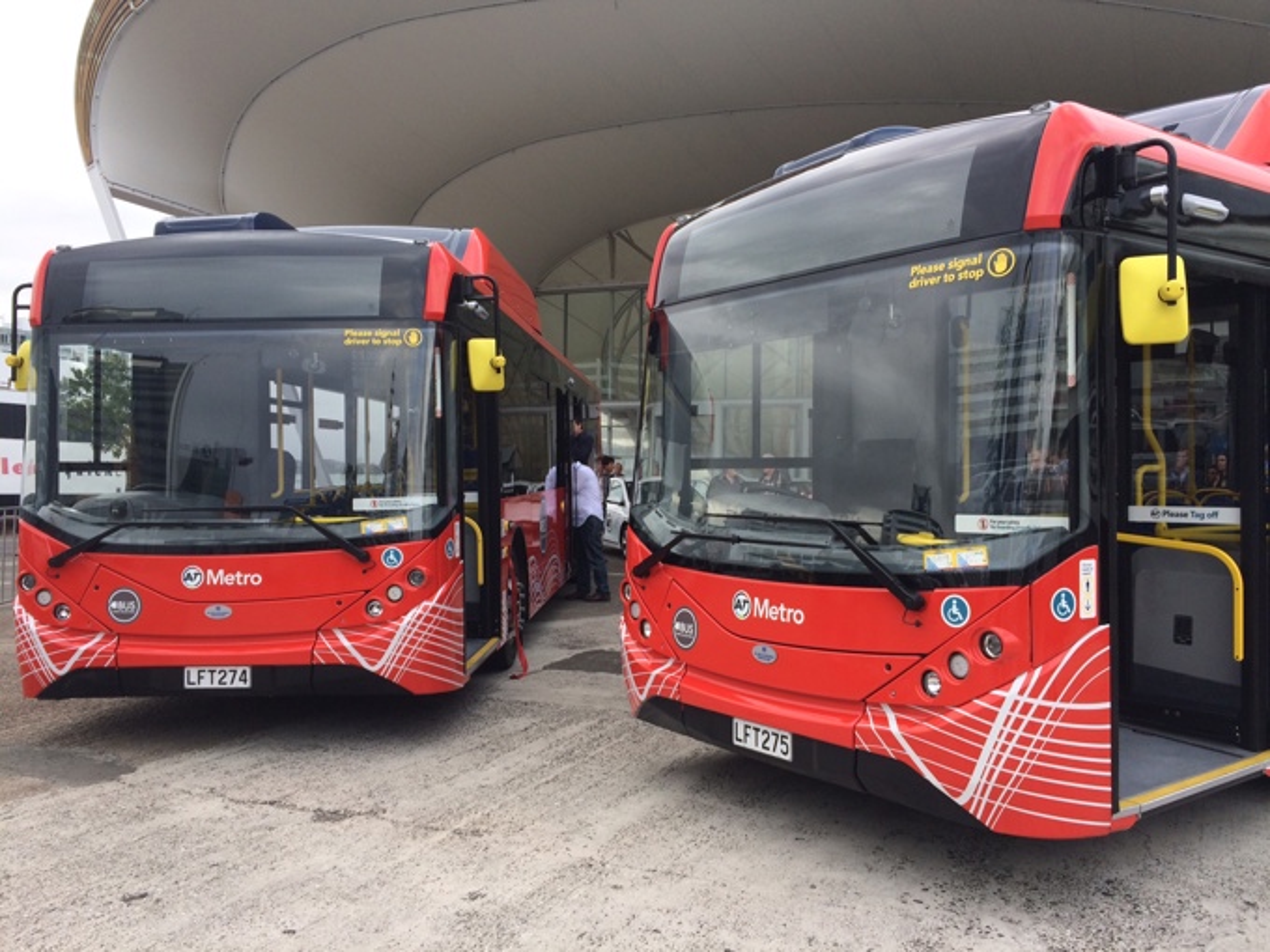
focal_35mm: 29
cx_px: 635
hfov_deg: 61.7
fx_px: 1064
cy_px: 476
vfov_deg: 48.2
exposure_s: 1/376
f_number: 2.2
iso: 32
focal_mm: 4.15
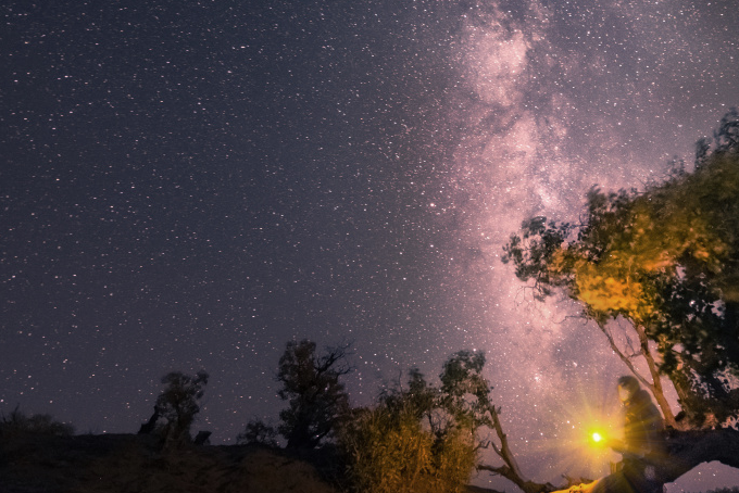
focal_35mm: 30
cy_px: 205
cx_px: 521
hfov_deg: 59.7
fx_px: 616
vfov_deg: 43.5
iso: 2500
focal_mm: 17
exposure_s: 30
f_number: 3.2
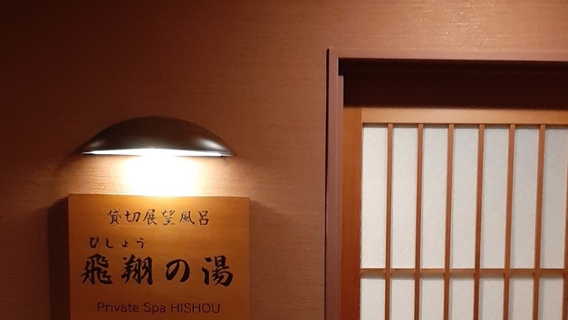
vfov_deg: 24.4
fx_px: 708
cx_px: 343
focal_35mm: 47
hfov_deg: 43.5
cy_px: 310
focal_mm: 3.93
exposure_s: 1/25
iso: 320
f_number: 1.7
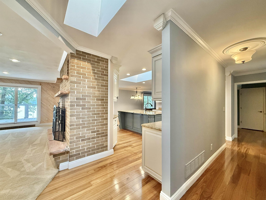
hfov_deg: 102.1
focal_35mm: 14
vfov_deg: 85.7
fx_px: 108
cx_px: 133
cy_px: 100
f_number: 2.2
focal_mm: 2.22
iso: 500
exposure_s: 1/120
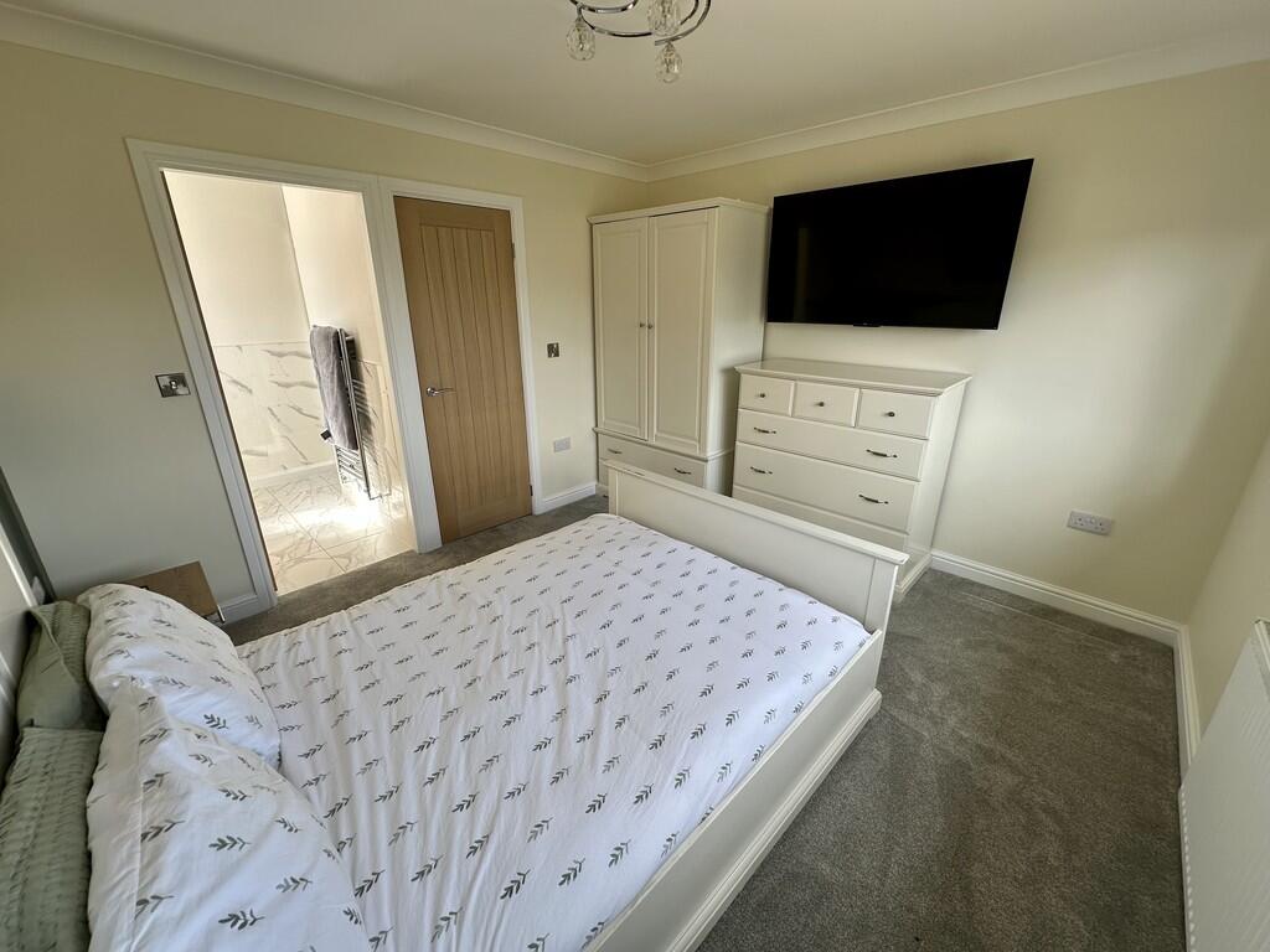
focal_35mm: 14
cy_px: 476
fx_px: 514
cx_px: 635
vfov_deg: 85.7
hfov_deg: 102.1
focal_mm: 2.22
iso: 40
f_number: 2.2
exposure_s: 1/123
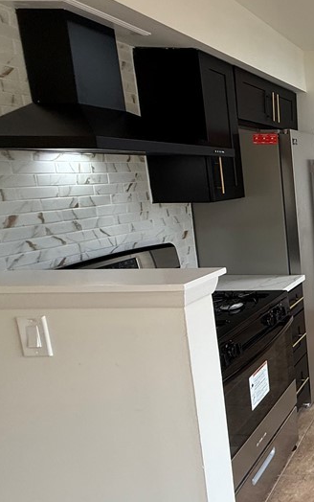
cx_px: 471
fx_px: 397
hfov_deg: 28.3
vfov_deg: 64.5
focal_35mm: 29
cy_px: 227
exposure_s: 1/120
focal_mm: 2.22
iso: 125
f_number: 2.2
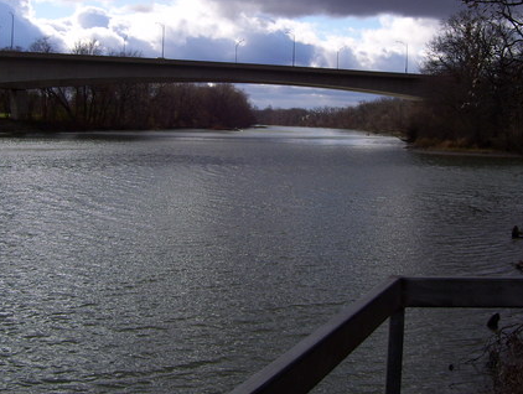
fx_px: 772
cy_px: 118
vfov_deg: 28.4
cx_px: 248
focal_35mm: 51
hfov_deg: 37.4
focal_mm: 6
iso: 80
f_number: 4.8
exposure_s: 1/500
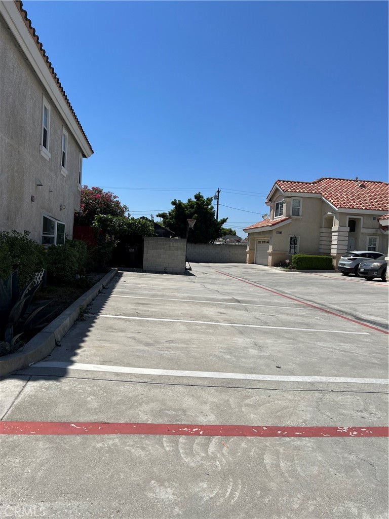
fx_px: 390
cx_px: 194
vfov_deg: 67.3
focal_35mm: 26
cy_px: 260
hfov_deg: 53.1
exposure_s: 1/7463
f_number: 1.5
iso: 50
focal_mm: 5.7
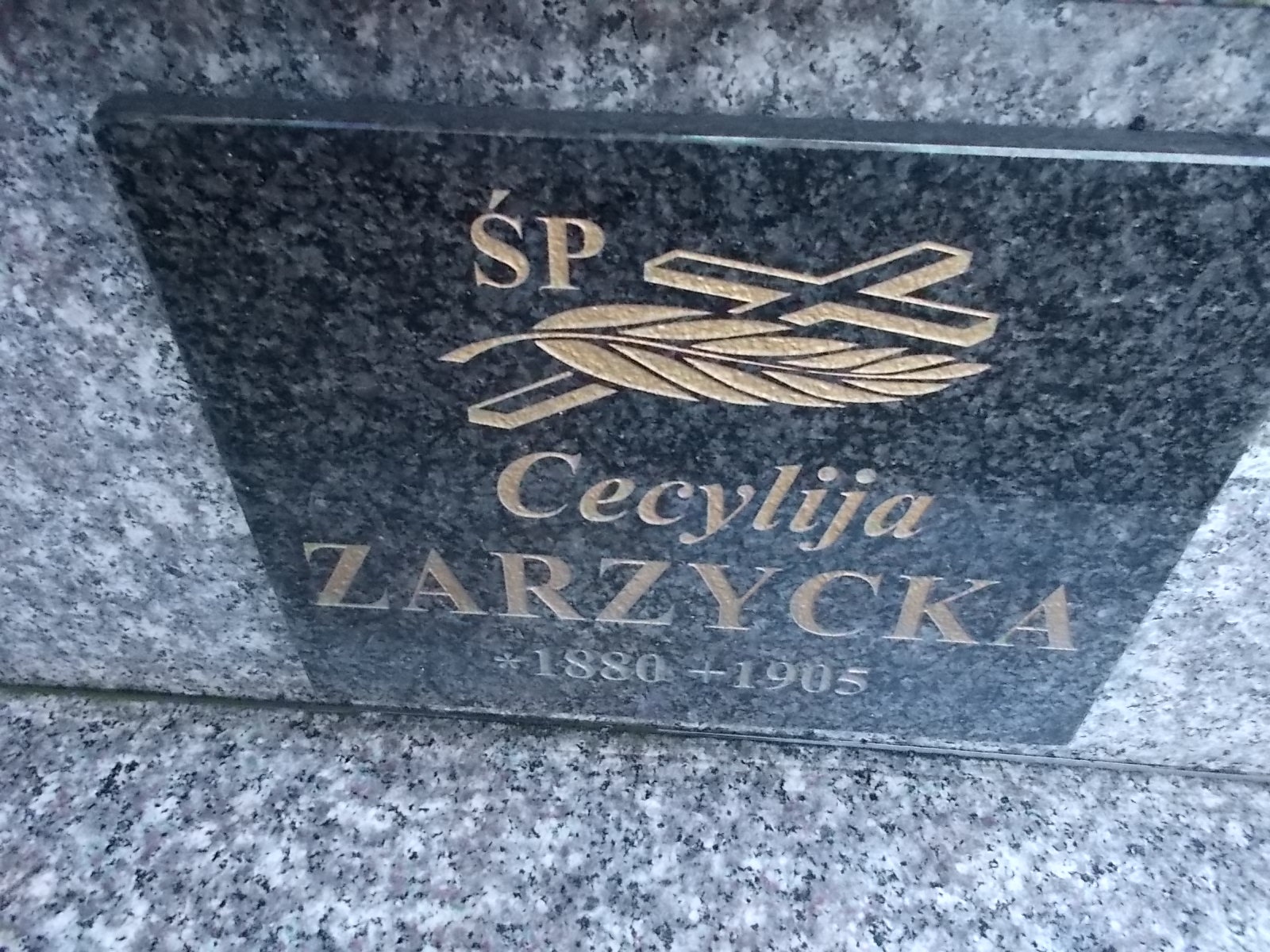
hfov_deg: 67.3
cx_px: 635
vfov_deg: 53.1
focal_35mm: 26
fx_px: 954
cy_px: 476
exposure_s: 1/30
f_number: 3.2
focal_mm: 4.6
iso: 400
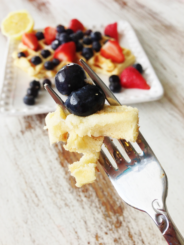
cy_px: 122
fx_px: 234
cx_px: 92
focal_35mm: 33
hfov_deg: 42.9
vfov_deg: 55.4
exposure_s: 1/20
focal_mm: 4.13
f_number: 2.4
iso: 80
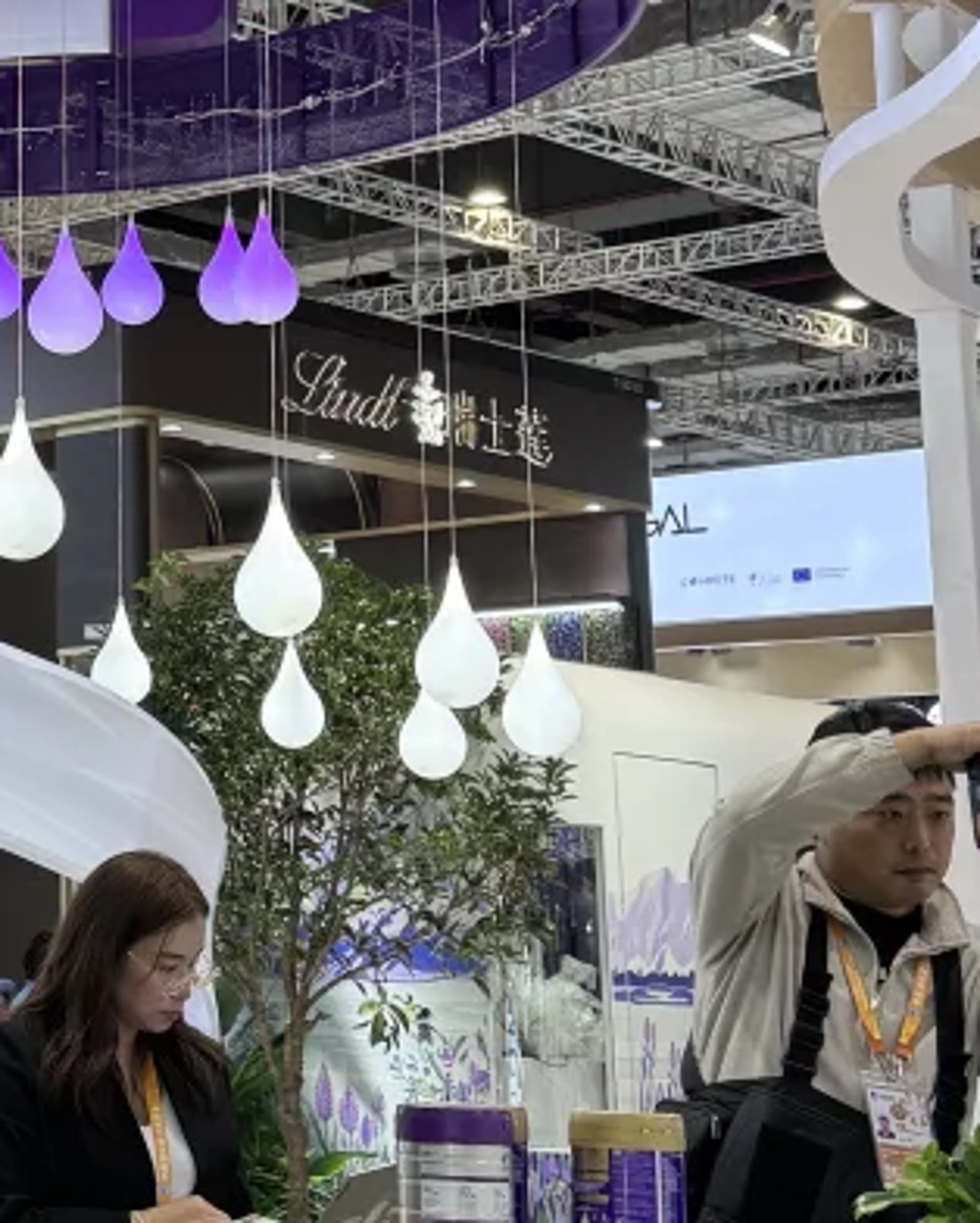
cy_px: 228
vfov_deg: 21.9
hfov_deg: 17.1
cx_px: -165
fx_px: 3116
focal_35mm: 86
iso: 80
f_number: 1.78
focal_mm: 6.76
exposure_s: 1/100
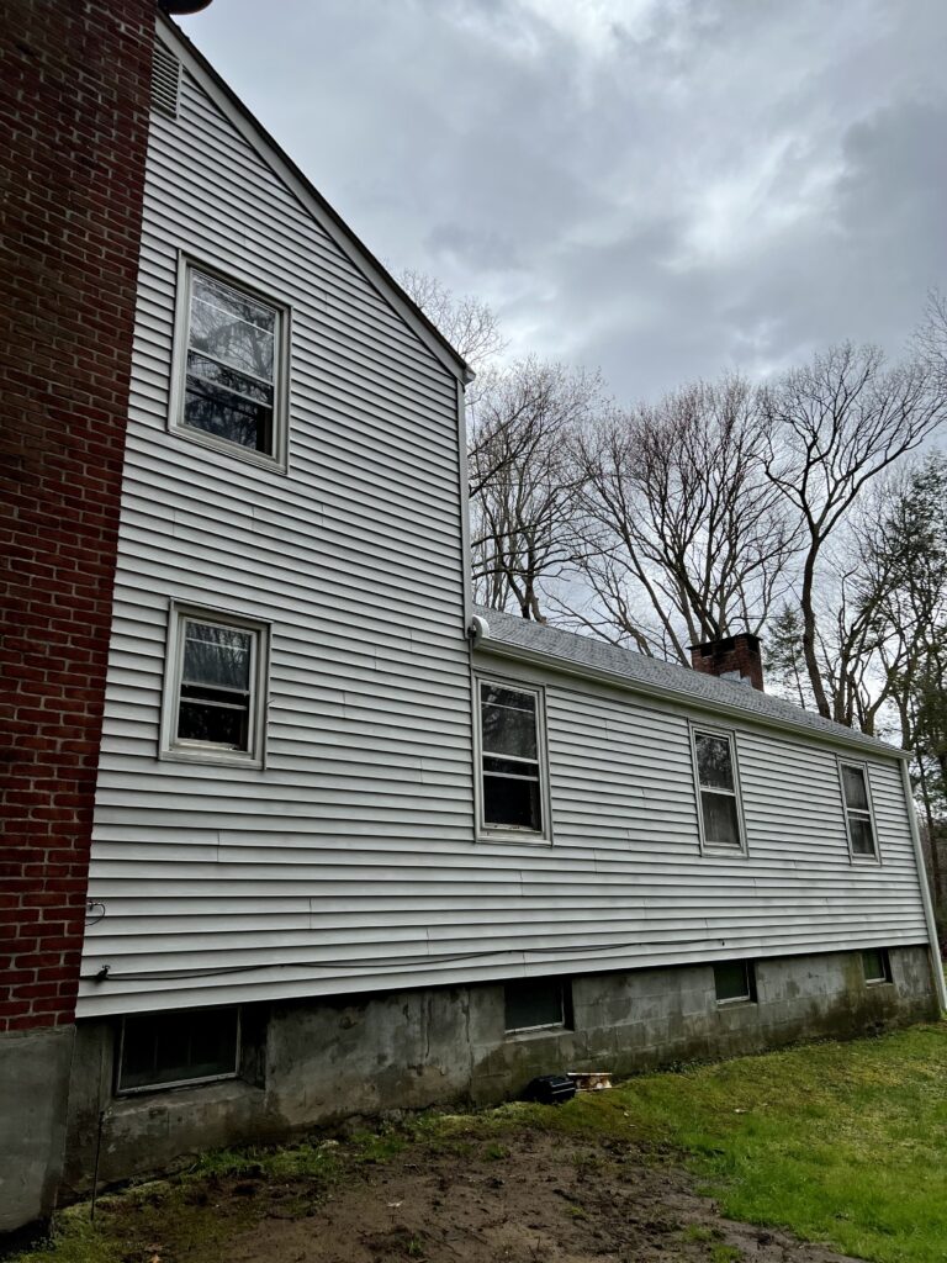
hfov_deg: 53.1
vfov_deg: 67.3
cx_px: 474
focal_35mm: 26
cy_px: 632
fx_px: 948
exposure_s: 1/8696
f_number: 1.5
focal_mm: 5.7
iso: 50
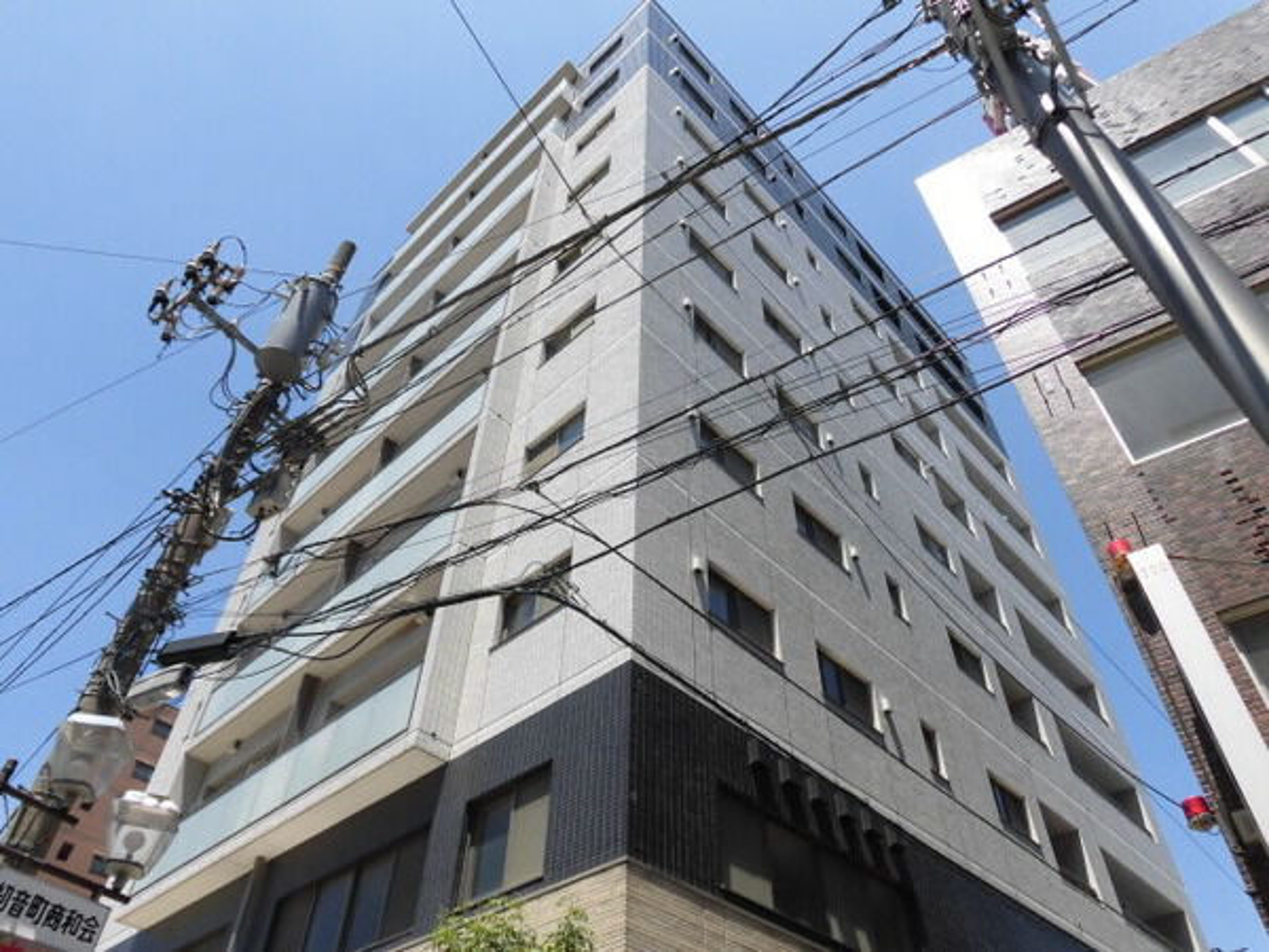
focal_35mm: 24
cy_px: 476
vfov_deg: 56.8
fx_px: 880
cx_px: 634
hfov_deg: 71.6
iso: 100
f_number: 7.8
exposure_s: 1/200
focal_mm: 4.3
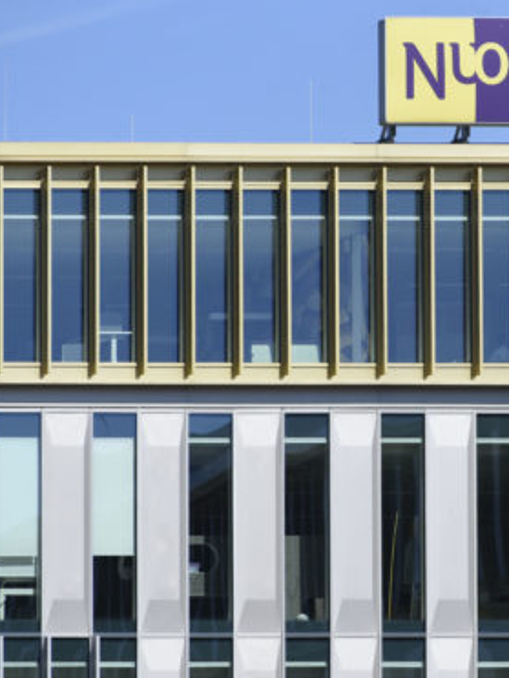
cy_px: 339
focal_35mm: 435
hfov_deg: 3.4
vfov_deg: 4.6
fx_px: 8528
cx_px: 500
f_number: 8
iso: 800
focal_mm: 300
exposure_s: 1/3200
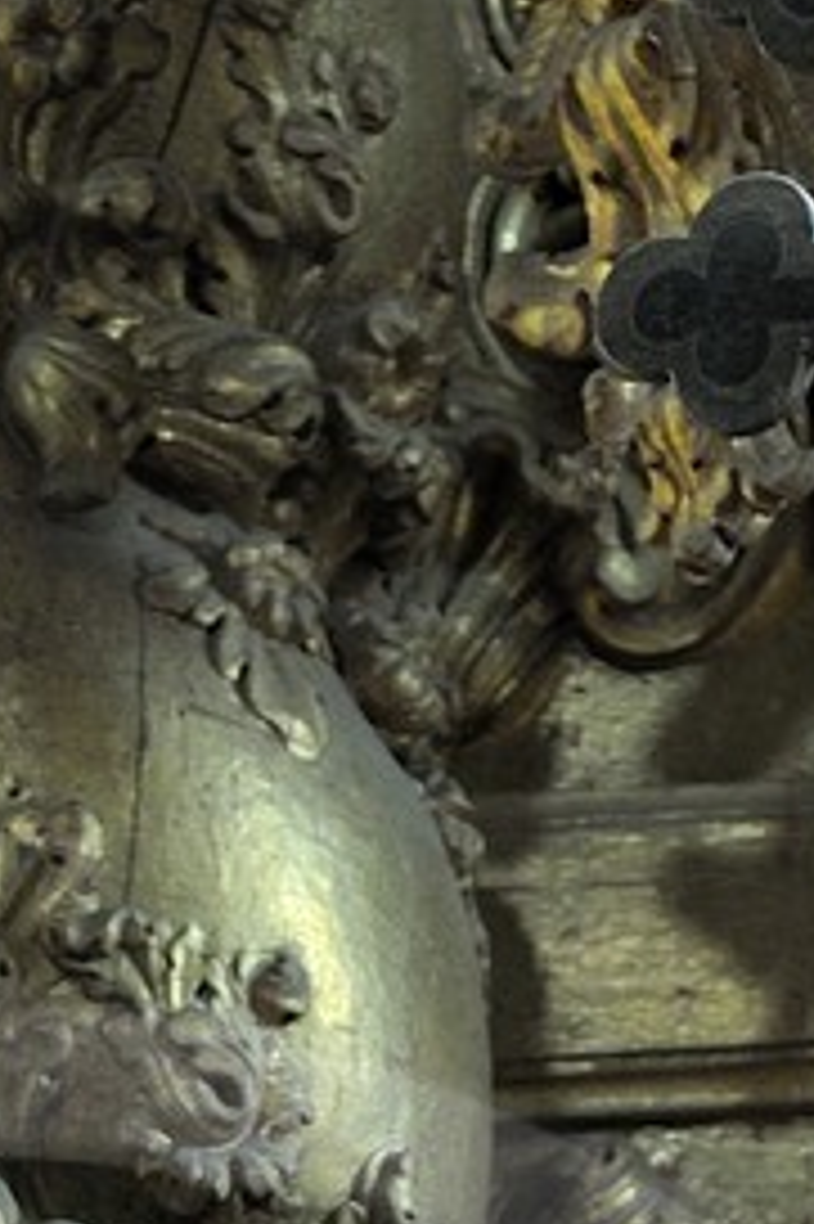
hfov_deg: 1.7
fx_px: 26928
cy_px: 2403
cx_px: -45
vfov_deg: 2.6
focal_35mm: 793
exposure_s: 1/30
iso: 800
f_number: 4
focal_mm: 135
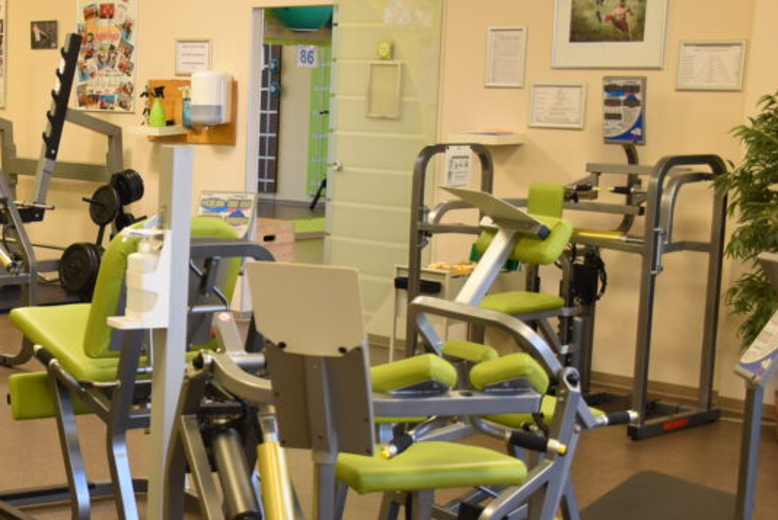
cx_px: 76
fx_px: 1492
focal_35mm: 69
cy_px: 319
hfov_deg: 28.1
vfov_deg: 19.7
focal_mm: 24
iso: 900
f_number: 3.8
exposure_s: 1/60
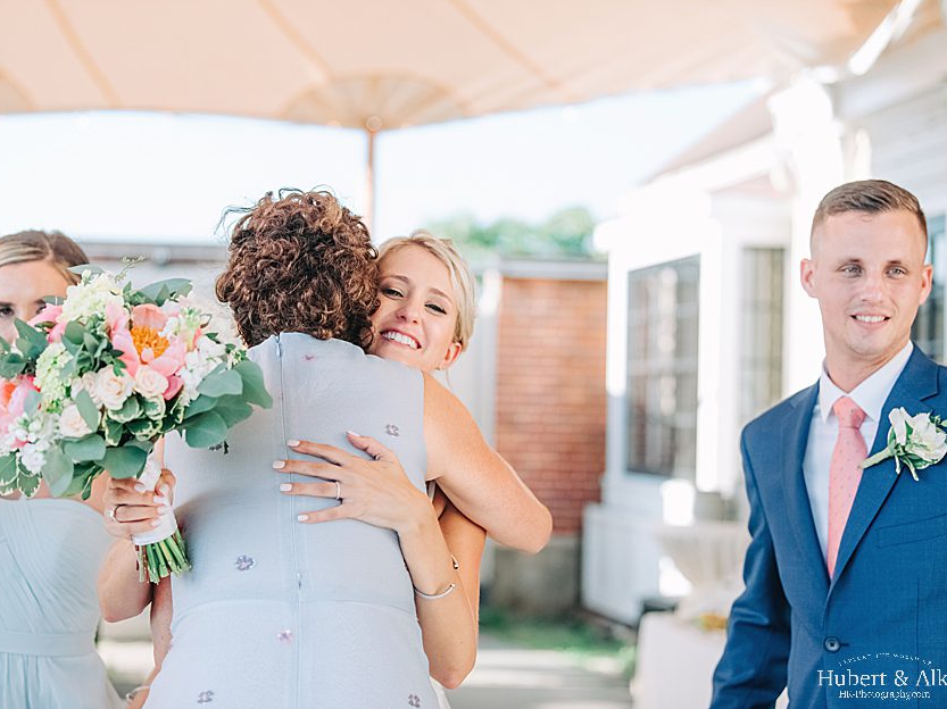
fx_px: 2078
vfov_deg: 19.4
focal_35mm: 76
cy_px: 354
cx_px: 433
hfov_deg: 25.7
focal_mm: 70
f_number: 2.8
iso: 800
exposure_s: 1/2000
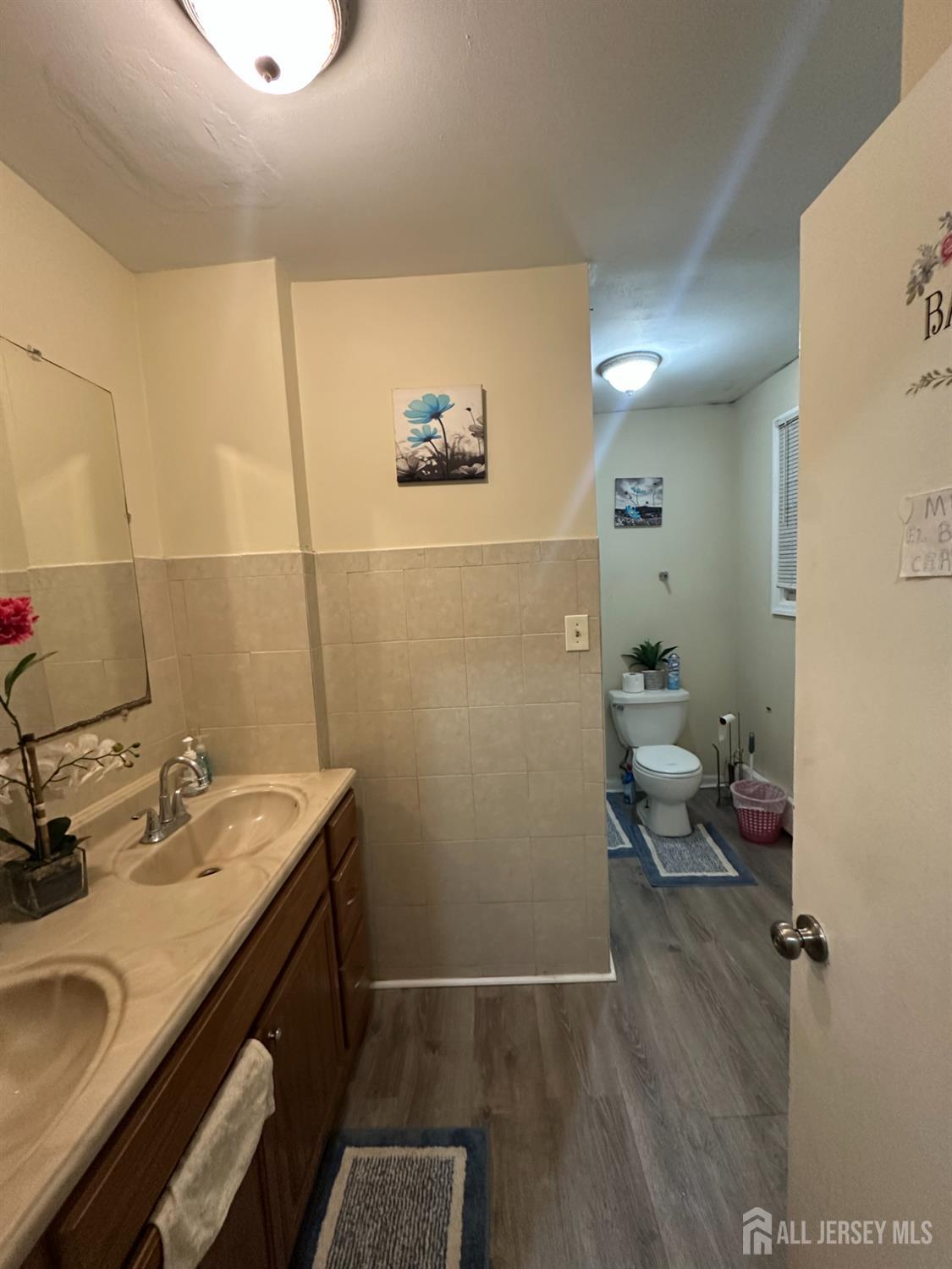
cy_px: 634
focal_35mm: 14
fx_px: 513
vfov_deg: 102.1
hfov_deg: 85.7
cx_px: 476
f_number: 2.2
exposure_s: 1/60
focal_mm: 2.22
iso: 320
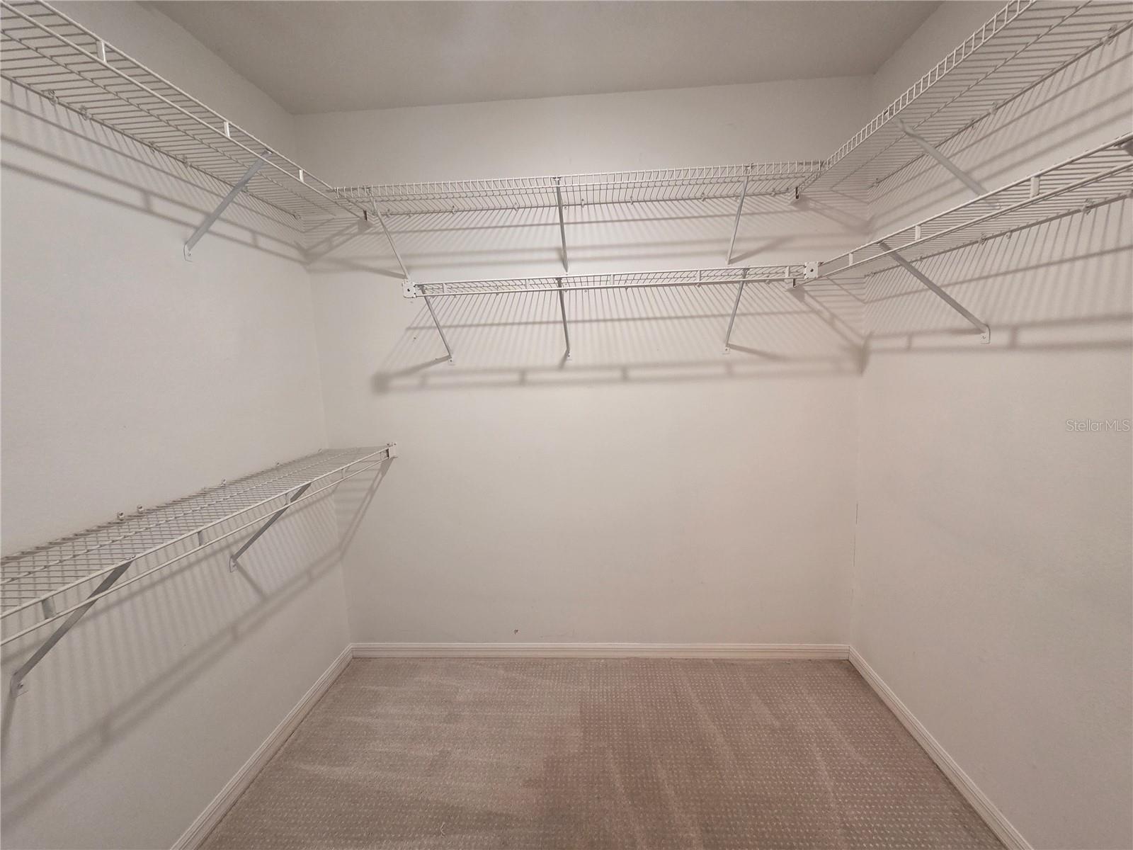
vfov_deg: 89.9
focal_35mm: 13
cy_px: 425
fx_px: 425
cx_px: 566
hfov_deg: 106.2
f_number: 2.2
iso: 320
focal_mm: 2.2
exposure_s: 1/60
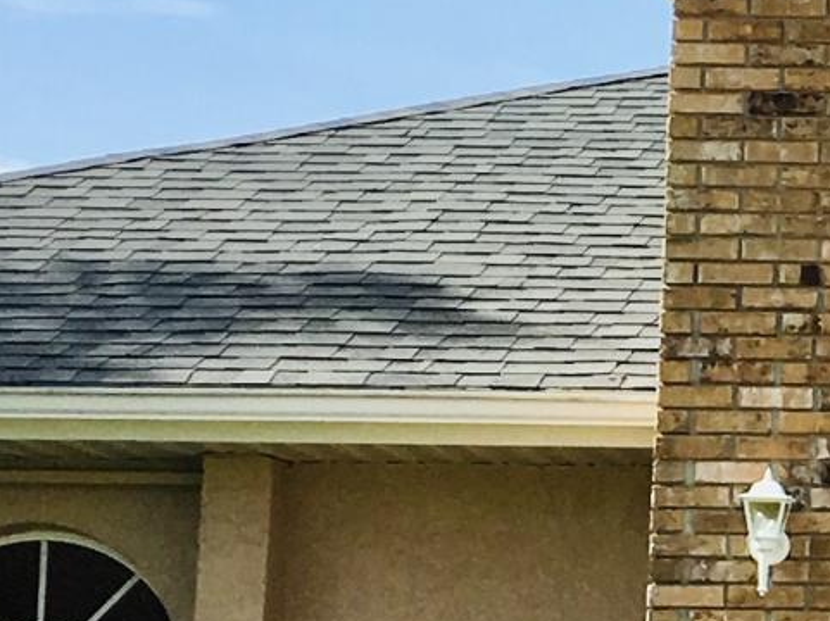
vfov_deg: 8.2
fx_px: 4337
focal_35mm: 181
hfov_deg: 9.9
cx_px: 1800
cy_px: 348
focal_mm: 4.15
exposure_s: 1/1282
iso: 25
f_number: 2.2
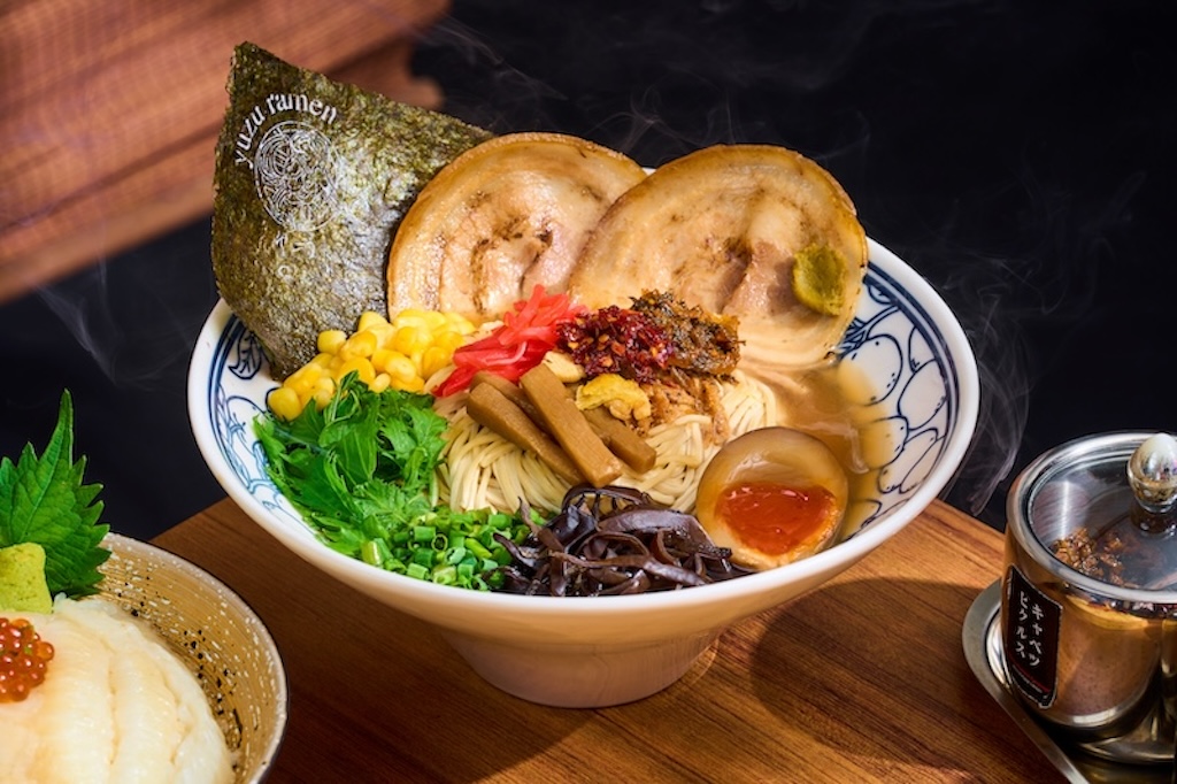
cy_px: 392
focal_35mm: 145
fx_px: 4739
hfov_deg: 14.2
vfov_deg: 9.5
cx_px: 588
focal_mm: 145
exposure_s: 1/125
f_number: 11
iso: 100
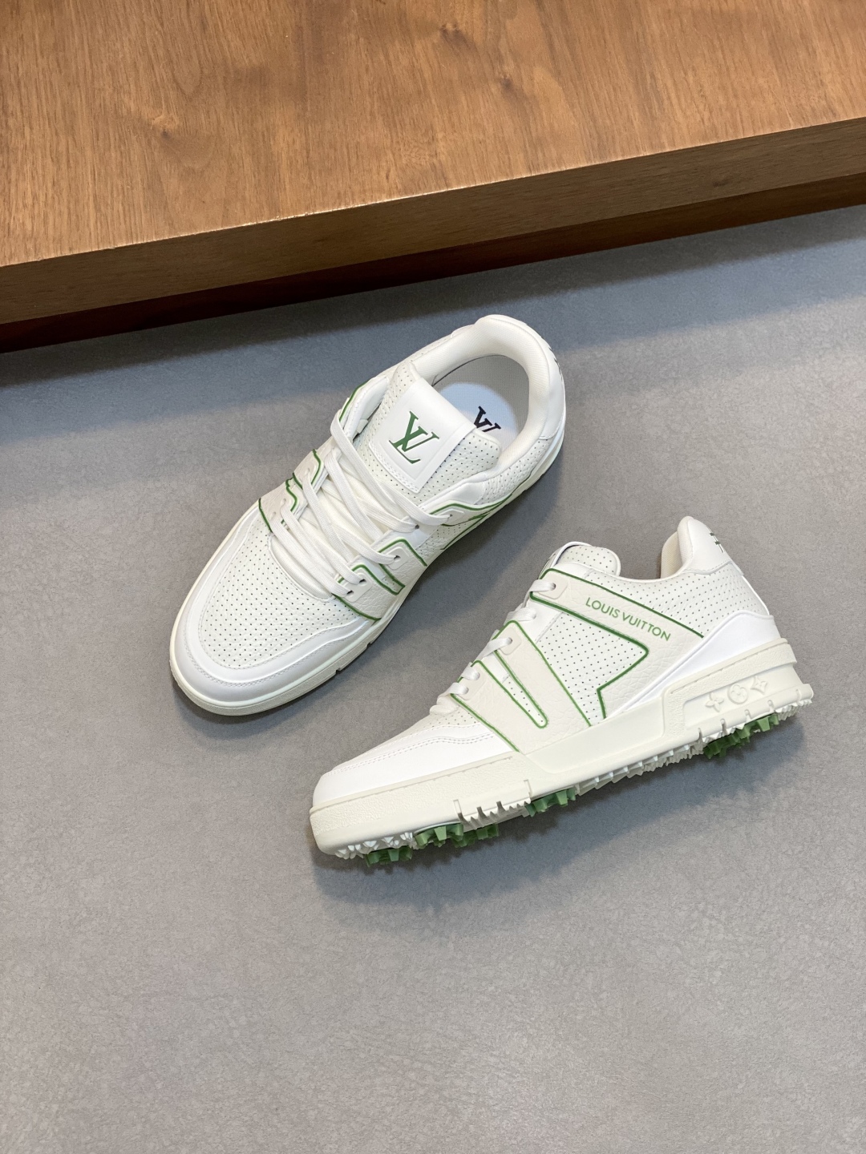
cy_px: 577
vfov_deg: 36.8
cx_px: 433
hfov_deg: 28.0
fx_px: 1735
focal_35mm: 52
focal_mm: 6
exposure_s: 1/100
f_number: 2
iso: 64
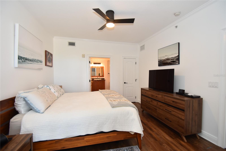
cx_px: 113
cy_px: 76
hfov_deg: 100.4
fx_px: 94
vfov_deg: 77.3
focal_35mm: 15
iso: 500
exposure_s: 1/60
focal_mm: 10
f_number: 4
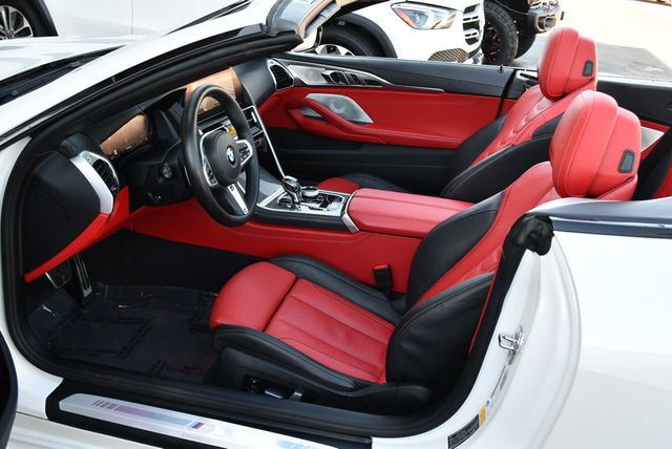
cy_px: 224
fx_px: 673
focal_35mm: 36
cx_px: 336
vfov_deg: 36.9
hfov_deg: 53.1
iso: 400
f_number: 4
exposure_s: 1/250
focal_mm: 18
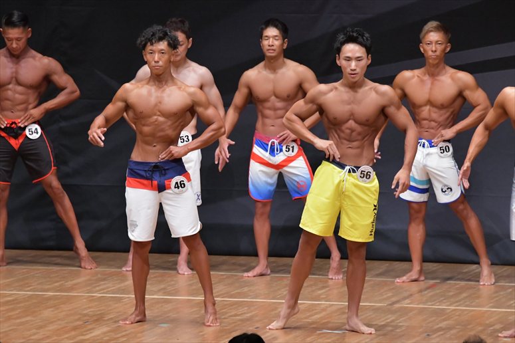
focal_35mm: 285
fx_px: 4075
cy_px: 172
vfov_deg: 4.8
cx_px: 258
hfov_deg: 7.2
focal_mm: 190
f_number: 5.6
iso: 6400
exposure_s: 1/400
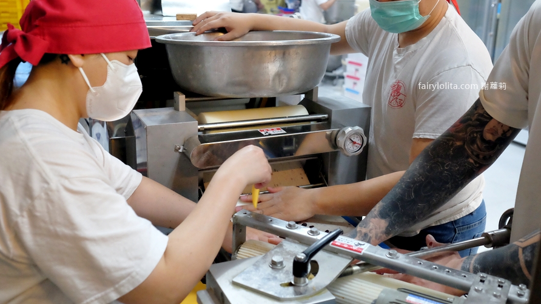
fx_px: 531
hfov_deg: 54.0
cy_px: 130
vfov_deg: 32.0
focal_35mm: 37
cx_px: 272
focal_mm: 23
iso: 3200
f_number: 3.6
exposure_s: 1/220
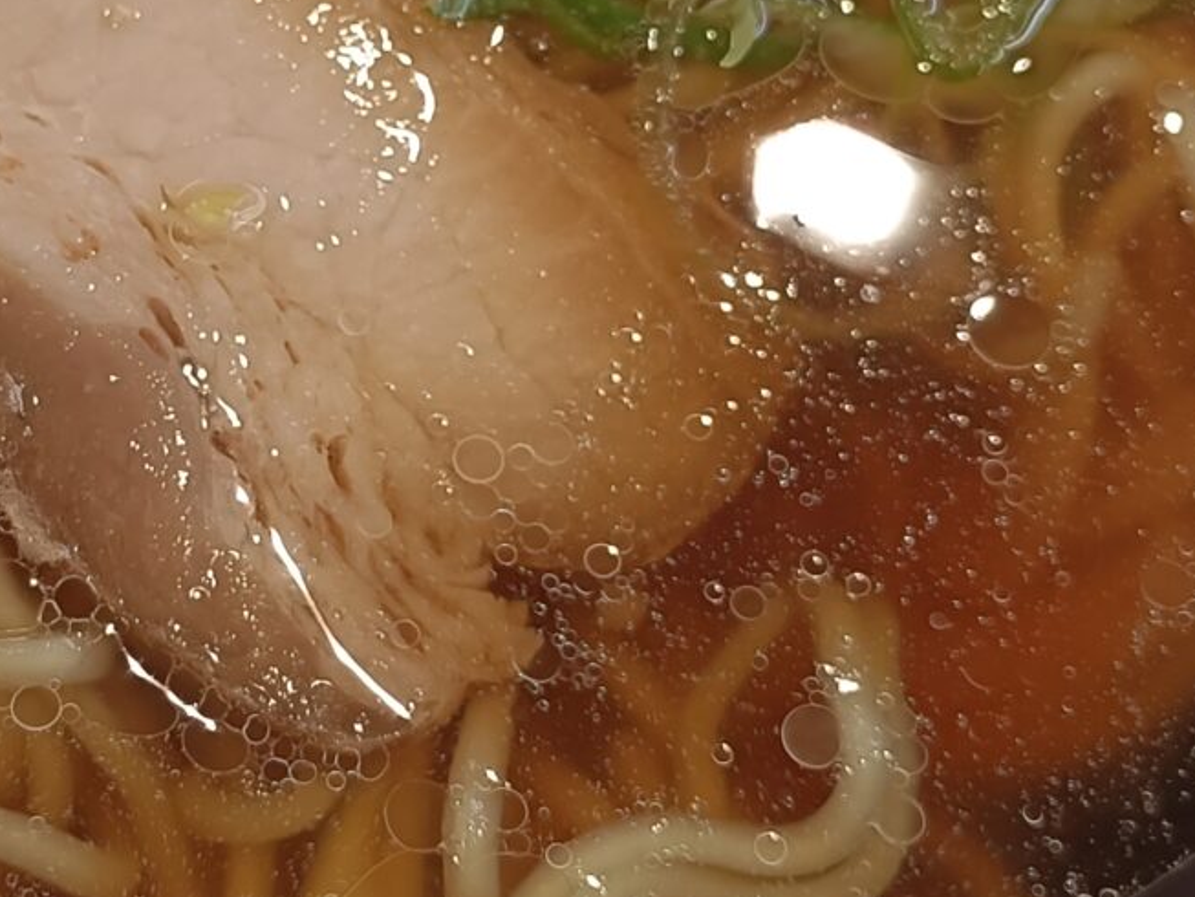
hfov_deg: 19.8
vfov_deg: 14.9
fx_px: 3384
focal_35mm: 98
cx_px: 227
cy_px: 104
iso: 250
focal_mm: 4.7
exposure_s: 1/60
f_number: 1.7
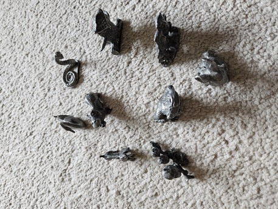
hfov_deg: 71.6
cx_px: 139
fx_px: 193
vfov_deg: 56.8
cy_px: 104
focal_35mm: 24
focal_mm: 5
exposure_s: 1/100
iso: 640
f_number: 1.8
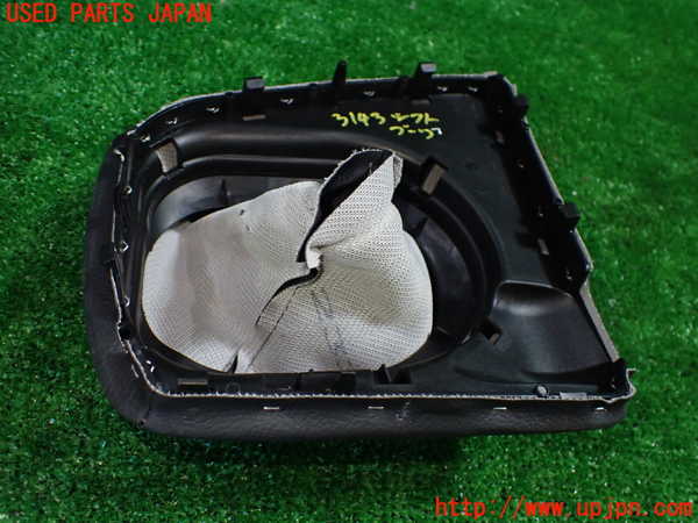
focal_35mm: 30
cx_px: 349
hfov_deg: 60.0
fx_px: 605
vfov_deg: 46.8
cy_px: 262
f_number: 2.3
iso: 500
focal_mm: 5.4
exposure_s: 1/125
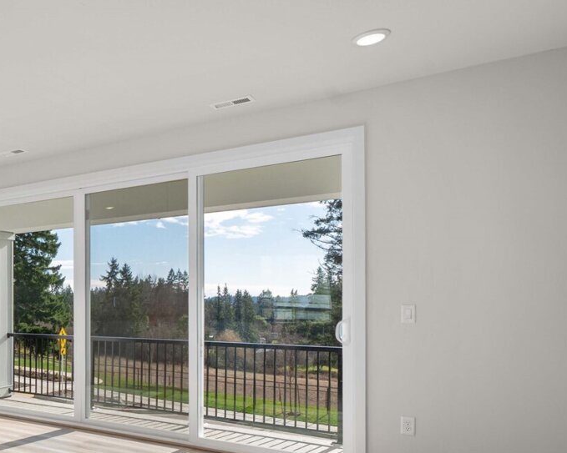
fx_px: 520
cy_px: 337
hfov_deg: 47.8
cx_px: 6
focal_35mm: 31
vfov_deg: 45.6
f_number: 7.1
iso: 160
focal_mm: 16
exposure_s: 1/30
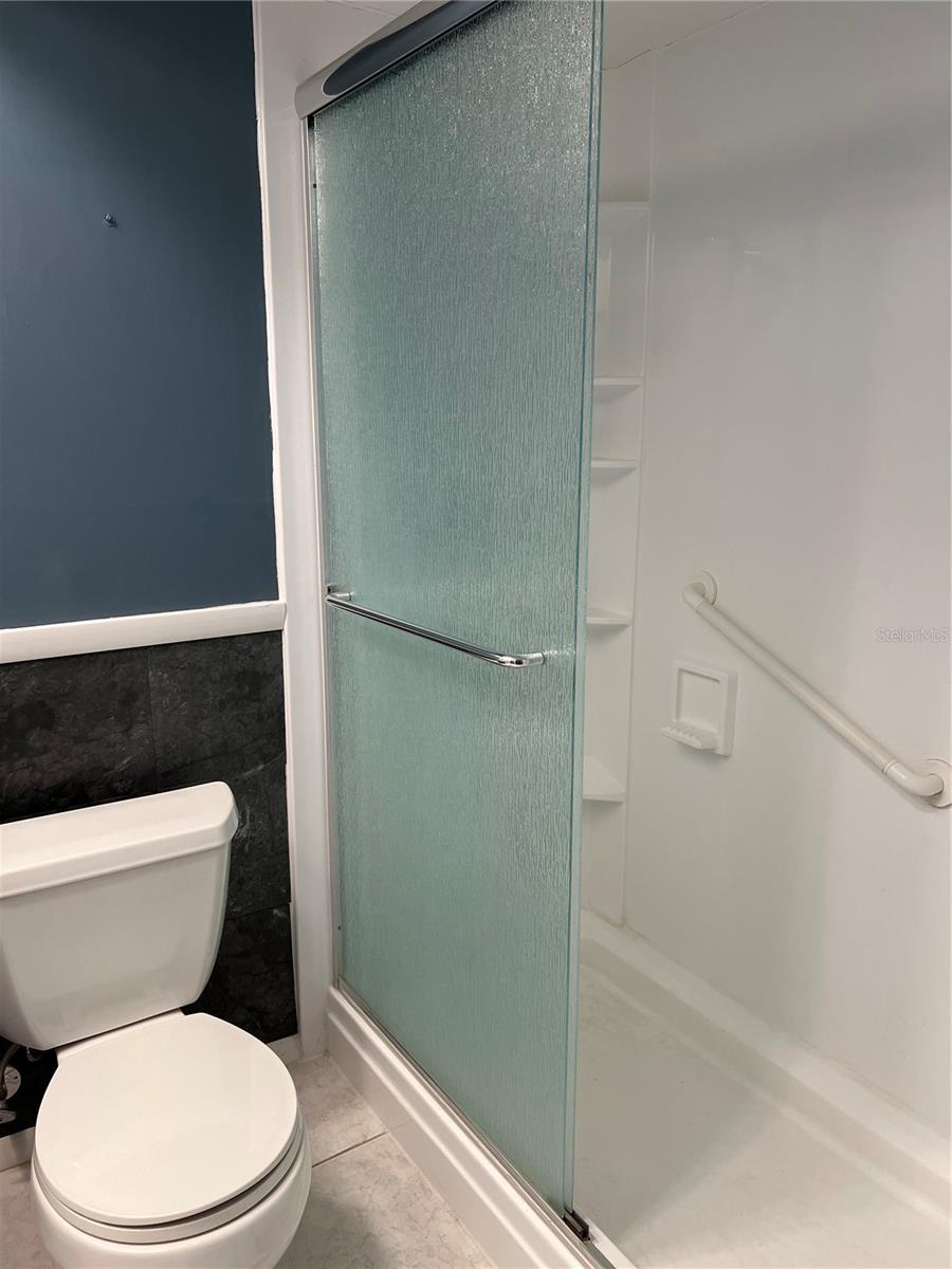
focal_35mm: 26
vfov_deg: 67.3
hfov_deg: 53.1
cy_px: 634
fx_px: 953
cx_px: 476
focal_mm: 5.7
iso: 125
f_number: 1.5
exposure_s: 1/120
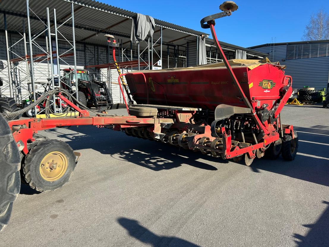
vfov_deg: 53.1
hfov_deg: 67.3
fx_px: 247
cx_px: 164
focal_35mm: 26
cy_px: 124
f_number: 1.5
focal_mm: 5.7
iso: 50
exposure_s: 1/2208
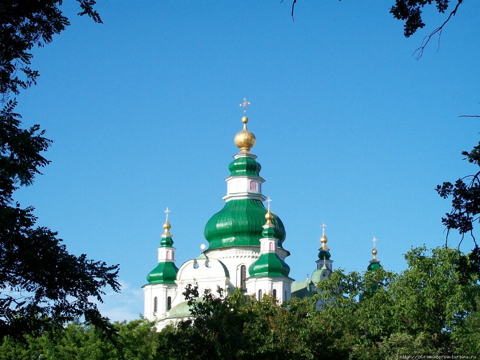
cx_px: 240
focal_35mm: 87
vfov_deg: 17.0
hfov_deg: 22.5
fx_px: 1206
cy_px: 180
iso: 80
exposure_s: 1/500
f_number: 4.3
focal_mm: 14.3
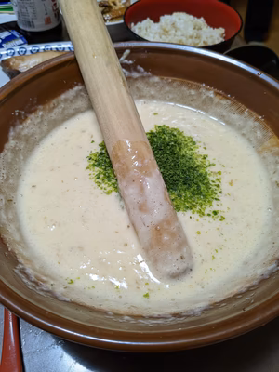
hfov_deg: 51.4
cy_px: 186
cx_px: 140
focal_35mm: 27
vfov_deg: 65.3
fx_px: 290
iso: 75
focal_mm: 4.38
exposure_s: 1/60
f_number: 1.73
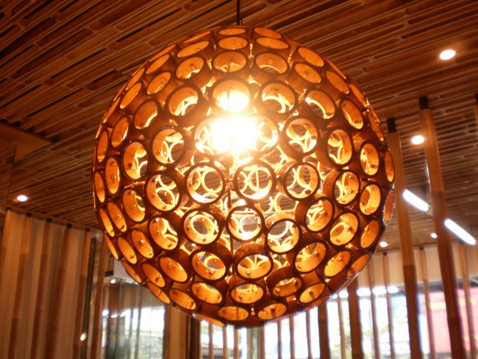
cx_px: 239
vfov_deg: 39.7
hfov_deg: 51.4
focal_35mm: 36
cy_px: 180
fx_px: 497
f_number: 3.1
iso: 125
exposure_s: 1/13
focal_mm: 6.3
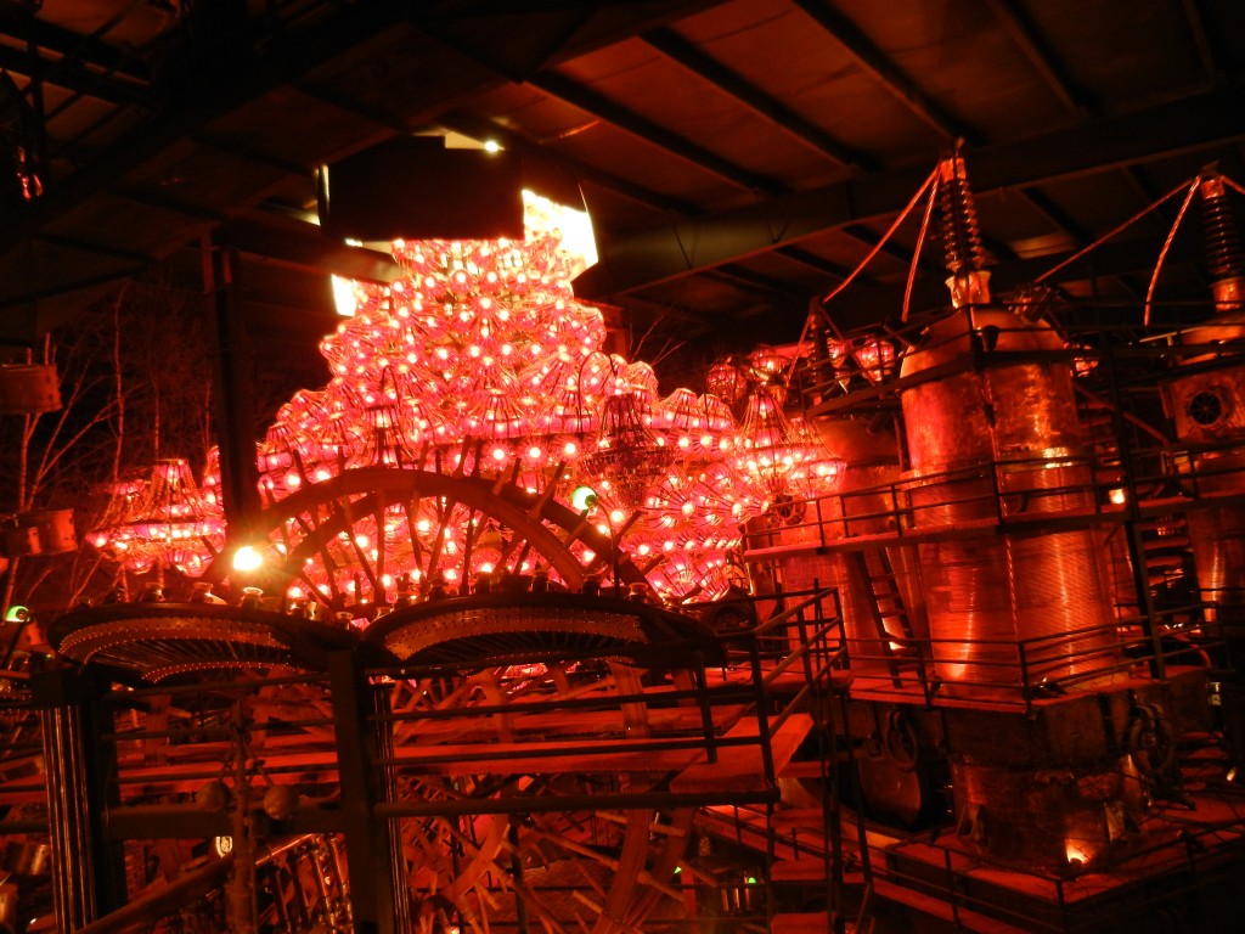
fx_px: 1079
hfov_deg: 60.0
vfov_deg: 46.8
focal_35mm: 30
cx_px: 622
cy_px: 467
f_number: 3.5
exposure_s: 1/1.5
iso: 400
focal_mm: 5.4
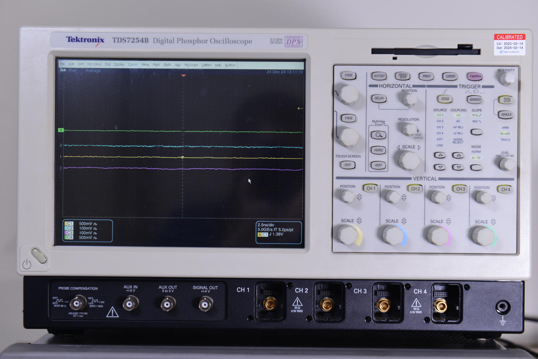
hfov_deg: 41.1
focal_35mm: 48
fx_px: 718
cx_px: 269
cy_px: 180
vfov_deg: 28.1
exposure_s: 1/50
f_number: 4
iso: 720
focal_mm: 48
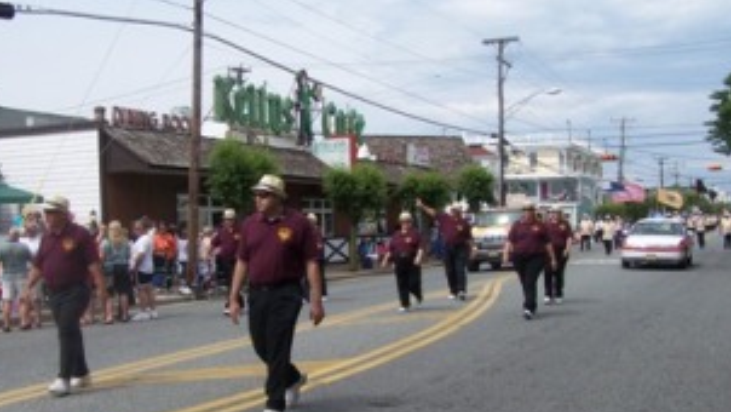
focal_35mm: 48
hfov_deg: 42.8
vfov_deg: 24.9
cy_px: 261
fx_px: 931
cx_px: 329
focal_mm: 6.3
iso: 80
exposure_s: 1/1000
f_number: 4
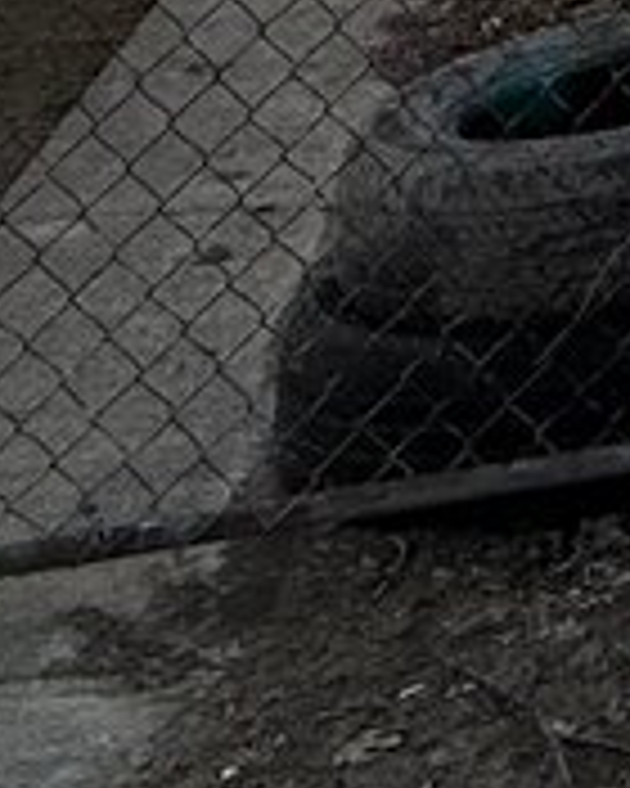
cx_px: 2149
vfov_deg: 11.6
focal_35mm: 118
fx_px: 2750
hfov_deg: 9.1
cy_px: -1371
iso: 50
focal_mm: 2.22
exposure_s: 1/1339
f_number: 2.2
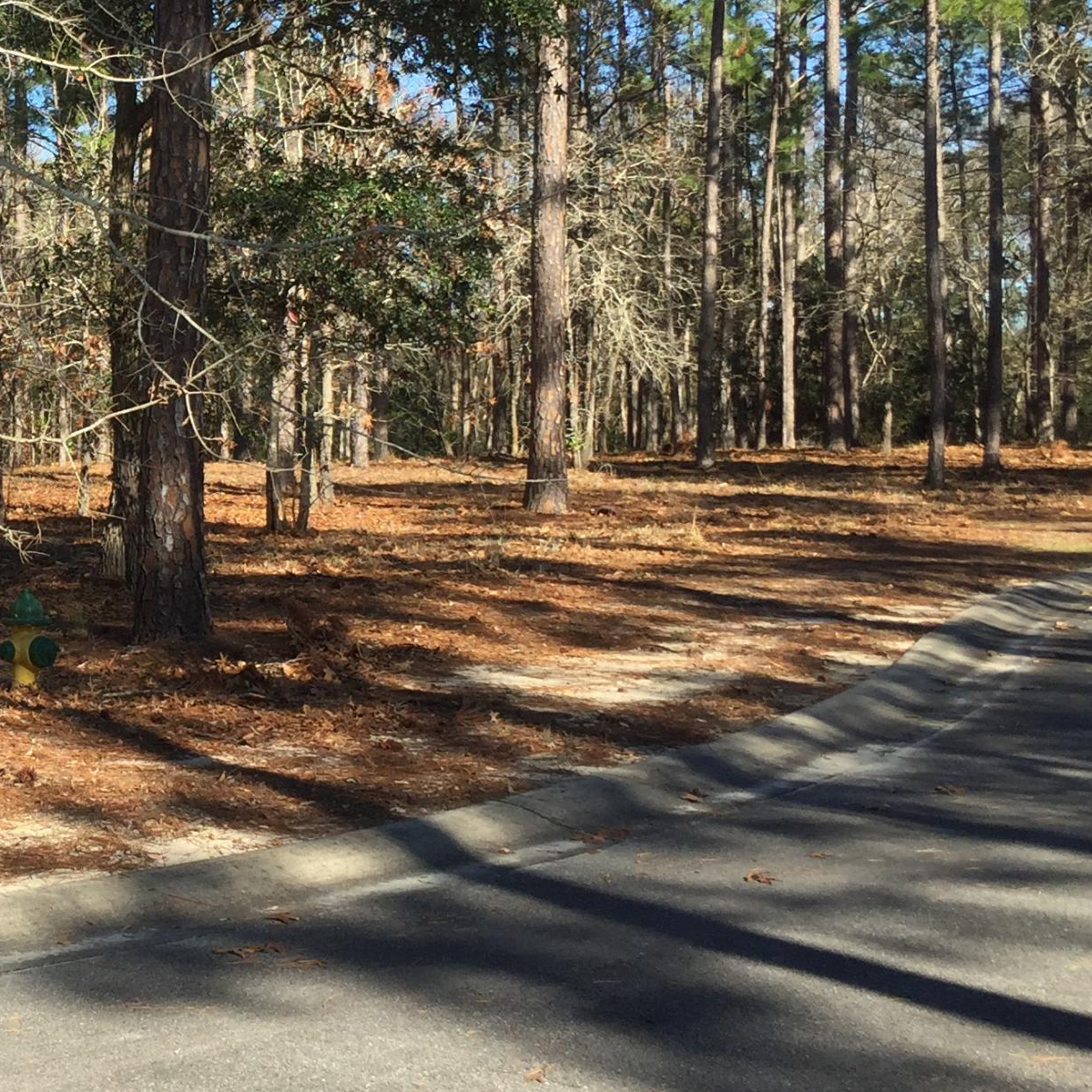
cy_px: 320
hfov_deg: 25.5
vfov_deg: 27.0
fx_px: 2248
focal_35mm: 63
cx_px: -71
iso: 32
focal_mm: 4.15
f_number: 2.2
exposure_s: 1/898
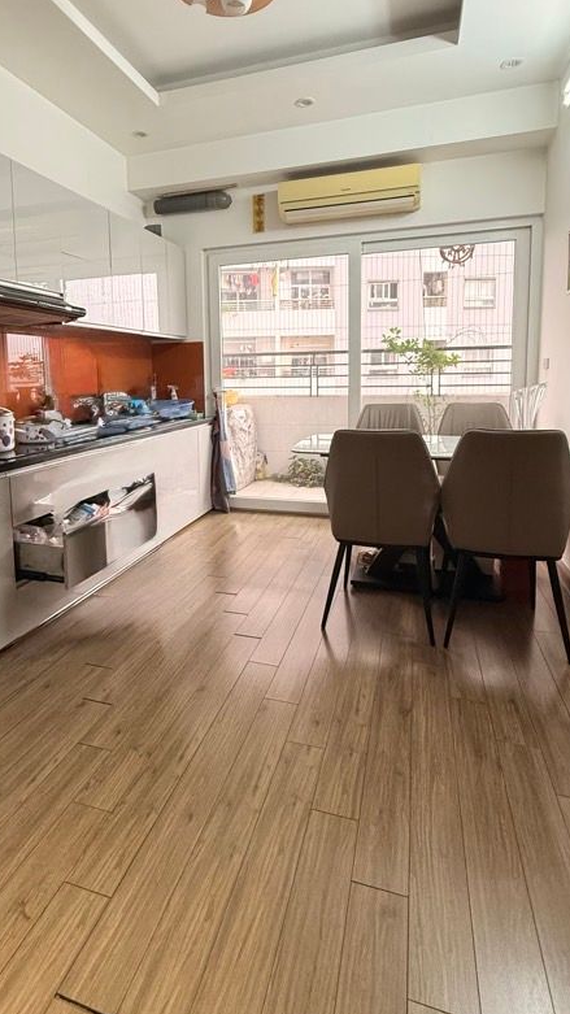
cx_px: 236
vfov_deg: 86.0
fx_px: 538
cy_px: 431
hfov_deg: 55.5
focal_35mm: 20
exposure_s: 1/100
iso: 250
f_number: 2.2
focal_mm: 2.22
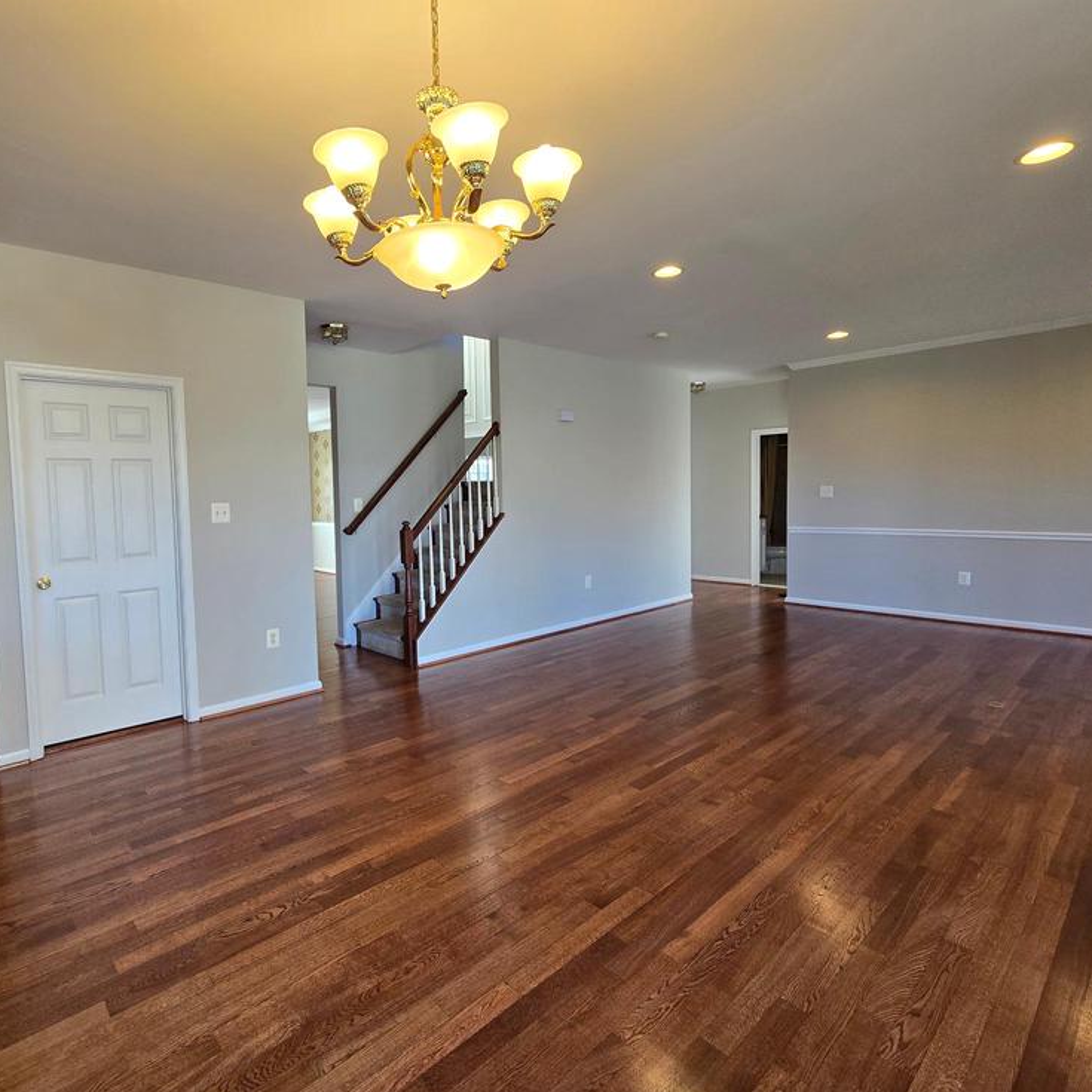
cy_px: 535
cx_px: 443
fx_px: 571
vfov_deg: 87.4
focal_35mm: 16
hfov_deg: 86.5
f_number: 2.2
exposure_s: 1/60
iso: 80
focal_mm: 2.2
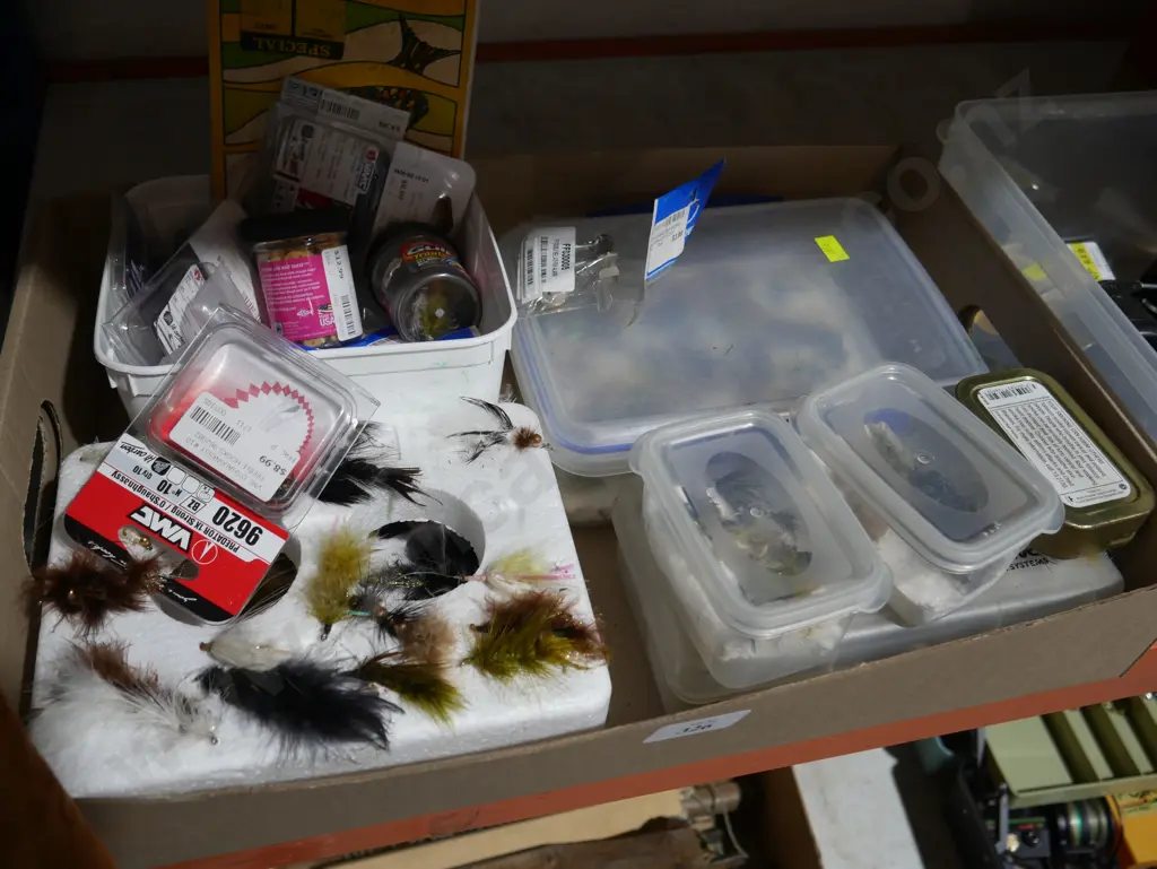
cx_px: 578
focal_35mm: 32
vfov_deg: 44.2
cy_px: 434
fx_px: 1070
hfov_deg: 56.8
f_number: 3.6
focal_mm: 16
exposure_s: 1/60
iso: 250
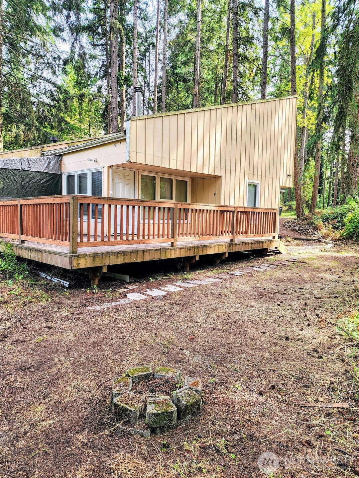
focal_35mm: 23
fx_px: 318
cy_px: 239
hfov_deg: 58.9
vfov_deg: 73.9
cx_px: 180
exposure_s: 1/180
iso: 80
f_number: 1.8
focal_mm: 6.4
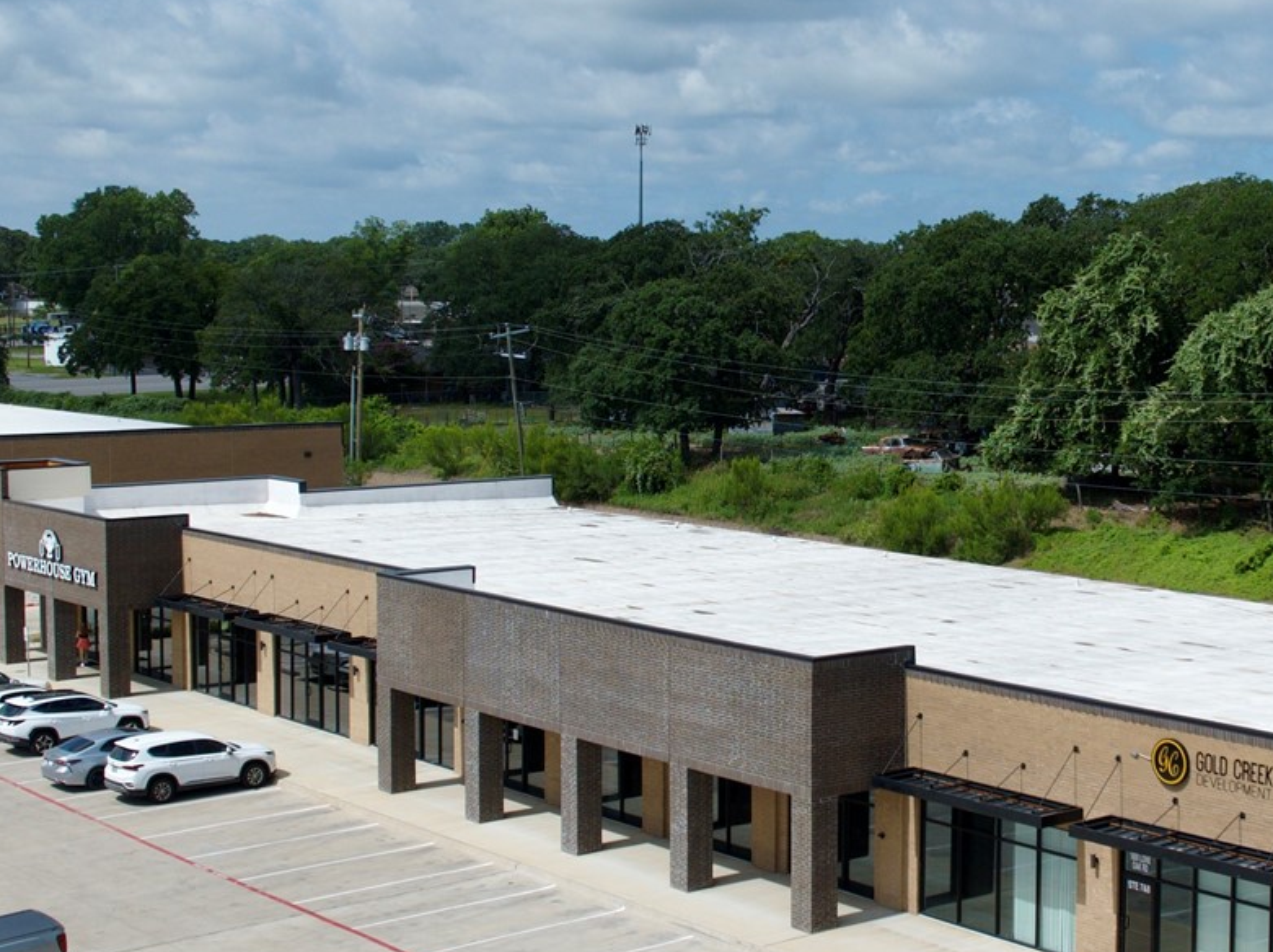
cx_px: 848
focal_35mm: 63
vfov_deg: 23.2
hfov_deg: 30.5
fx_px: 2314
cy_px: 473
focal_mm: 12.29
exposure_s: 1/2500
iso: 100
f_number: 2.8
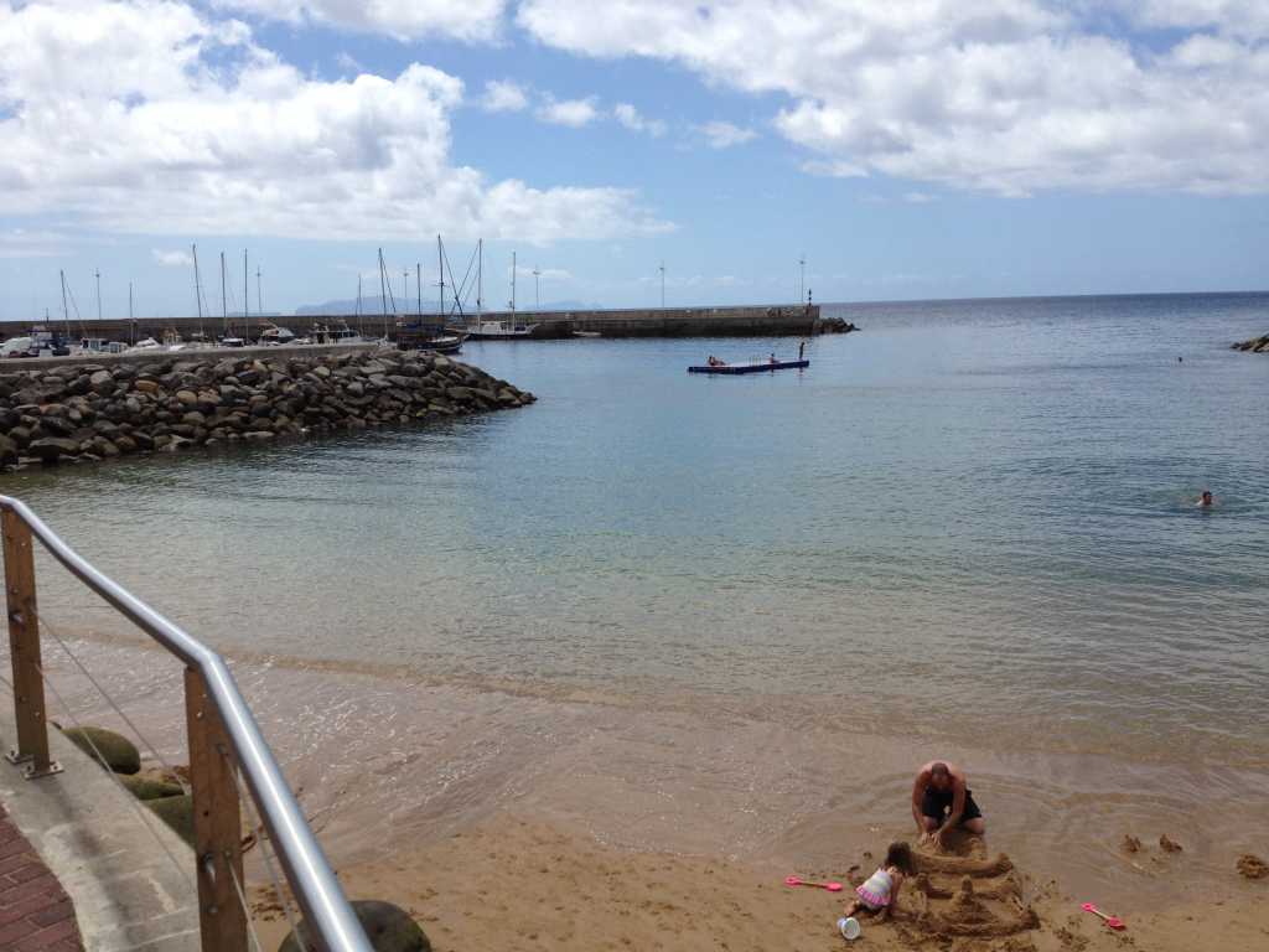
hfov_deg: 52.6
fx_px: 1283
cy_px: 476
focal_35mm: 35
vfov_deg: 40.7
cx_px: 634
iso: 64
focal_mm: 4.28
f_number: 2.4
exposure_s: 1/2632
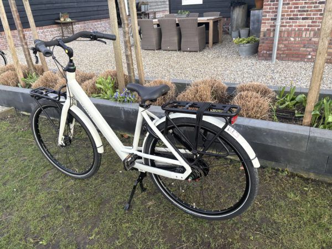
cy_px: 124
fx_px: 249
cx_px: 166
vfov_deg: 53.1
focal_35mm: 26
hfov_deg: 67.3
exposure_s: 1/60
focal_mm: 5.96
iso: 200
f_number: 1.6
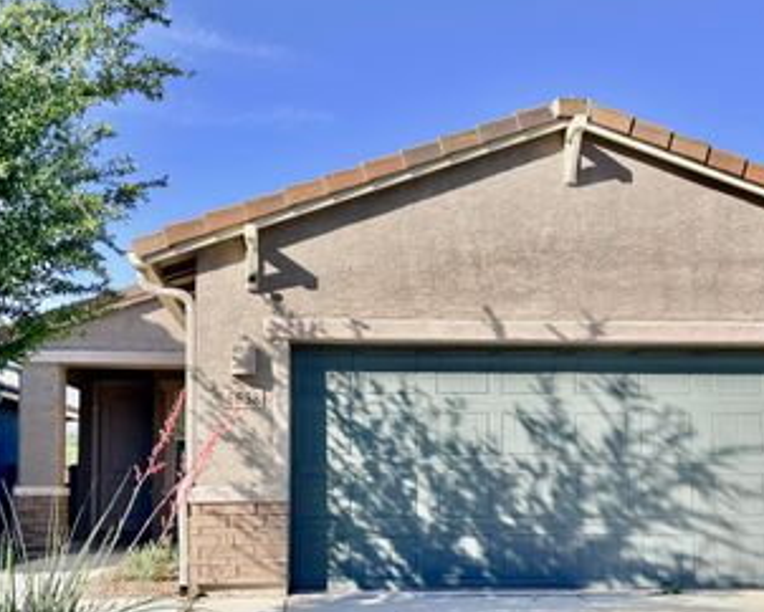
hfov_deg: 43.8
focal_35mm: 42
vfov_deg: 35.3
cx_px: 379
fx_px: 950
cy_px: 421
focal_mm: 5.96
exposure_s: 1/2985
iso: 50
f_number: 1.6
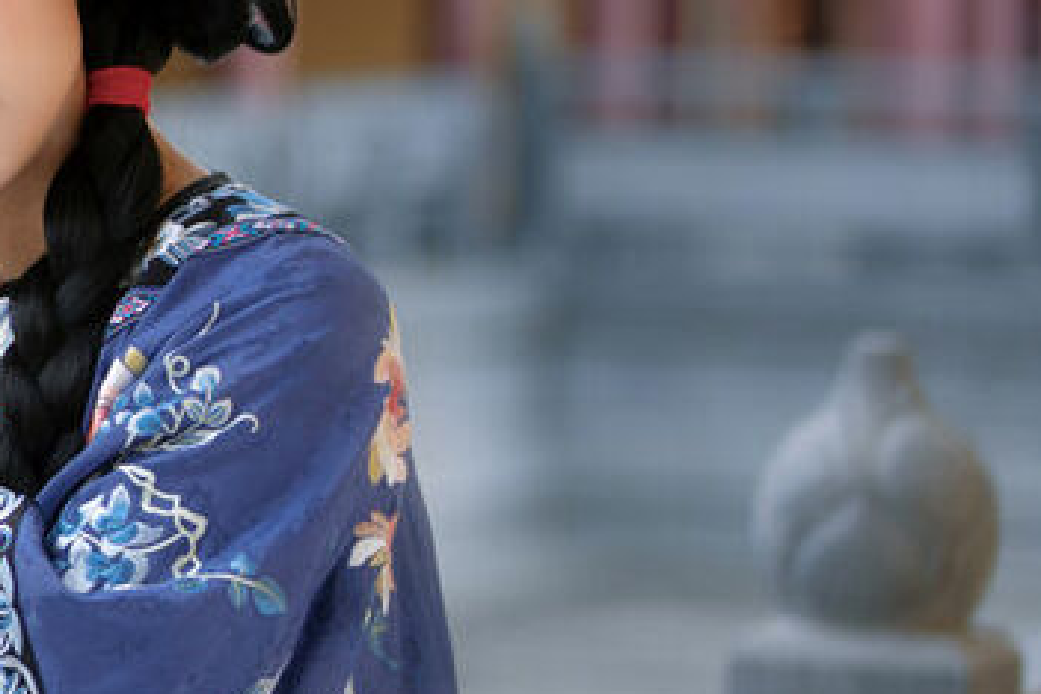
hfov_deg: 6.9
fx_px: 8559
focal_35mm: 296
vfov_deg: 4.6
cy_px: 231
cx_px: -466
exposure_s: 1/400
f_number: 2.8
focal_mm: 100
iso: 160
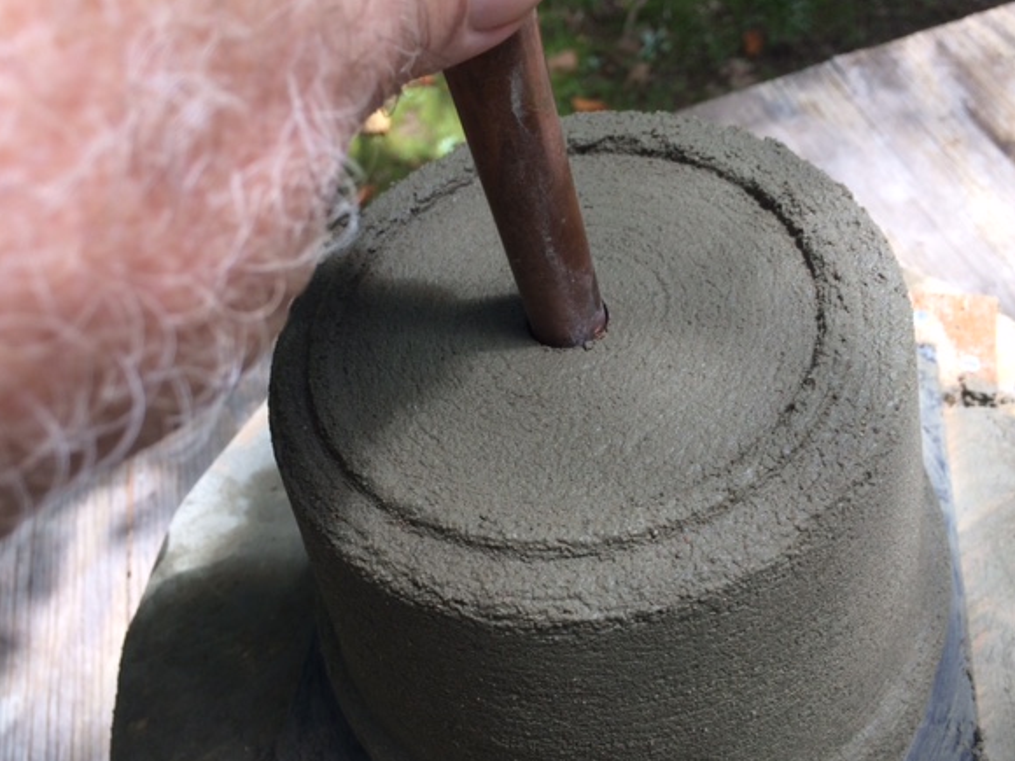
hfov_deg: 56.8
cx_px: 511
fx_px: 938
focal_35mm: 32
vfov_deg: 44.1
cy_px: 409
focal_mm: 4.15
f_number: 2.2
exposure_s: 1/272
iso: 32
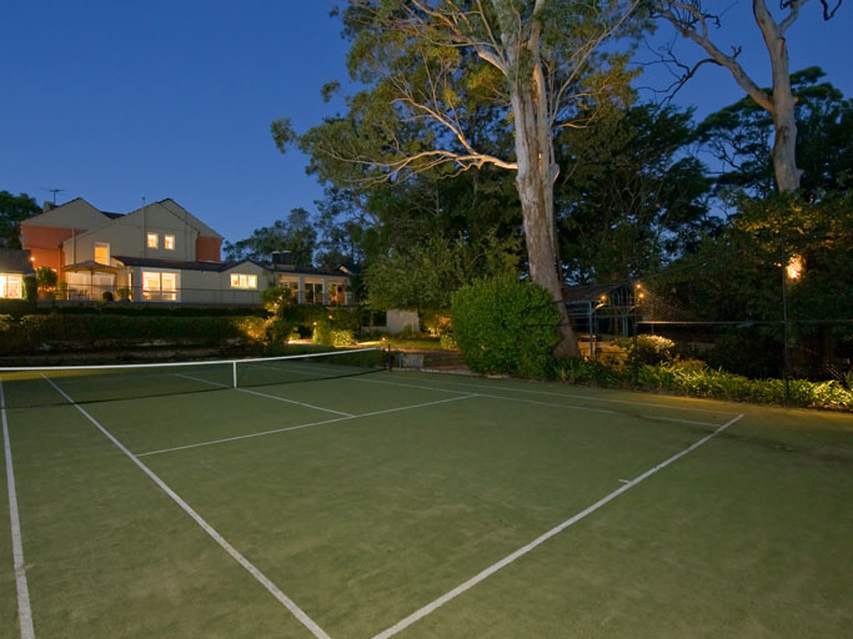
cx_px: 400
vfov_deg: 71.6
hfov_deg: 87.7
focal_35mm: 18
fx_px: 443
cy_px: 322
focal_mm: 16
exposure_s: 1
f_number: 8
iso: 640
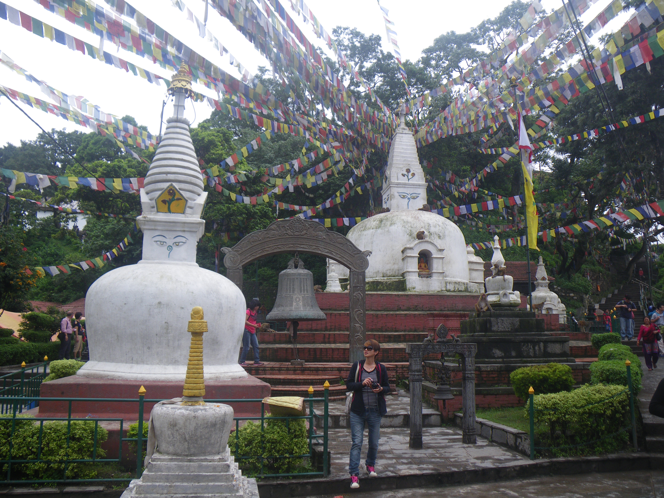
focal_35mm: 28
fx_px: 537
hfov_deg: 63.4
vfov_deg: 49.7
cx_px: 332
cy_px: 249
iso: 50
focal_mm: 5
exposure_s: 1/160
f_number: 4.2
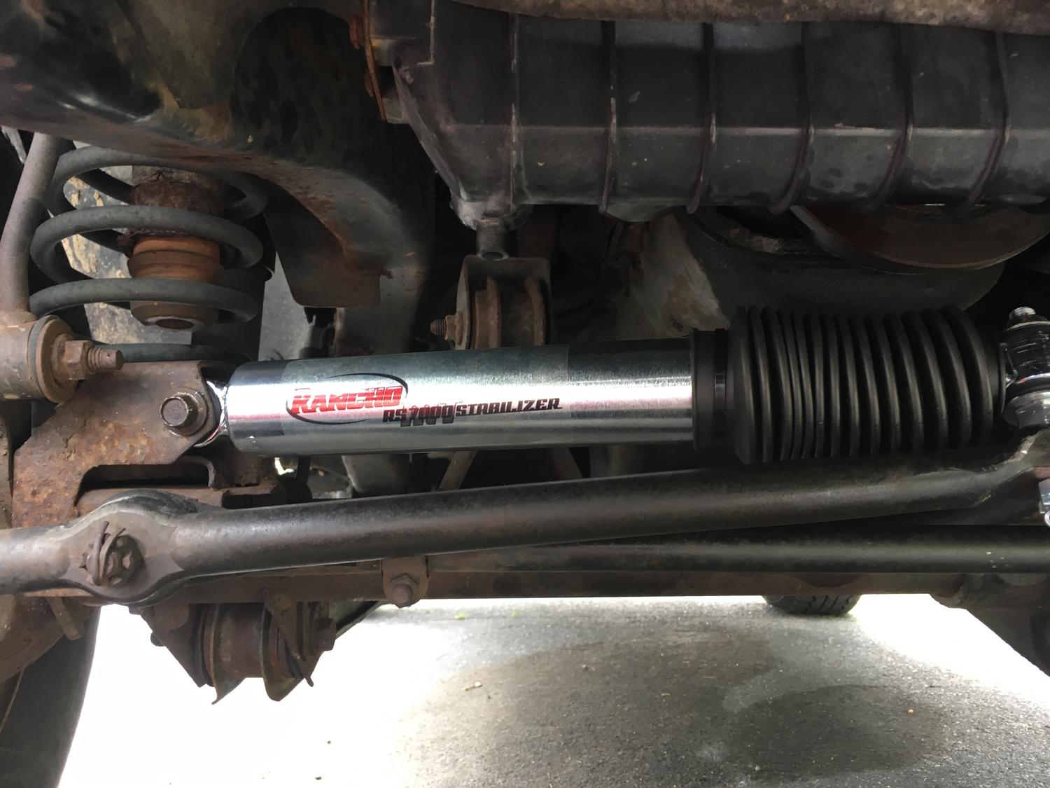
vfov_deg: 48.2
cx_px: 525
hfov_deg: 61.7
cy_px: 394
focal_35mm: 29
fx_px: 880
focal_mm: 4.15
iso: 50
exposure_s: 1/30
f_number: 2.2
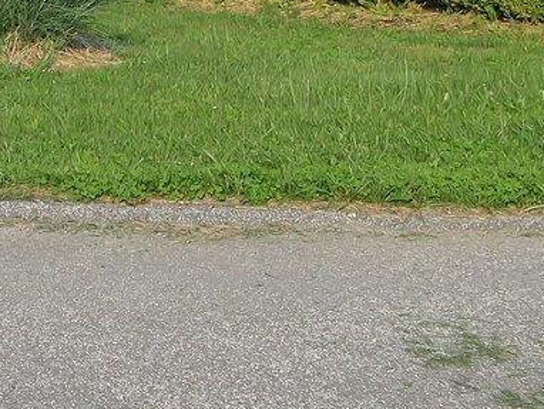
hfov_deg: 16.8
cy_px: -286
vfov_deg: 12.8
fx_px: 1683
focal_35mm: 107
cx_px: -251
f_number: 2.8
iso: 200
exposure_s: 1/1600
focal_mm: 10
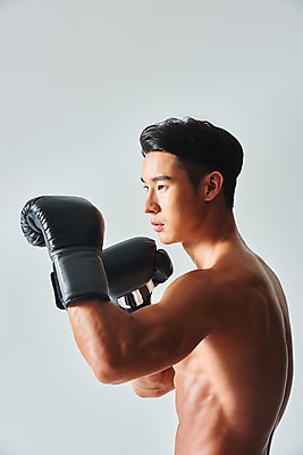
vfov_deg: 14.6
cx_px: 152
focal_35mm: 140
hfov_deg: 9.8
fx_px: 1766
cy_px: 228
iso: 100
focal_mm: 140
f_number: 11
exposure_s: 1/125
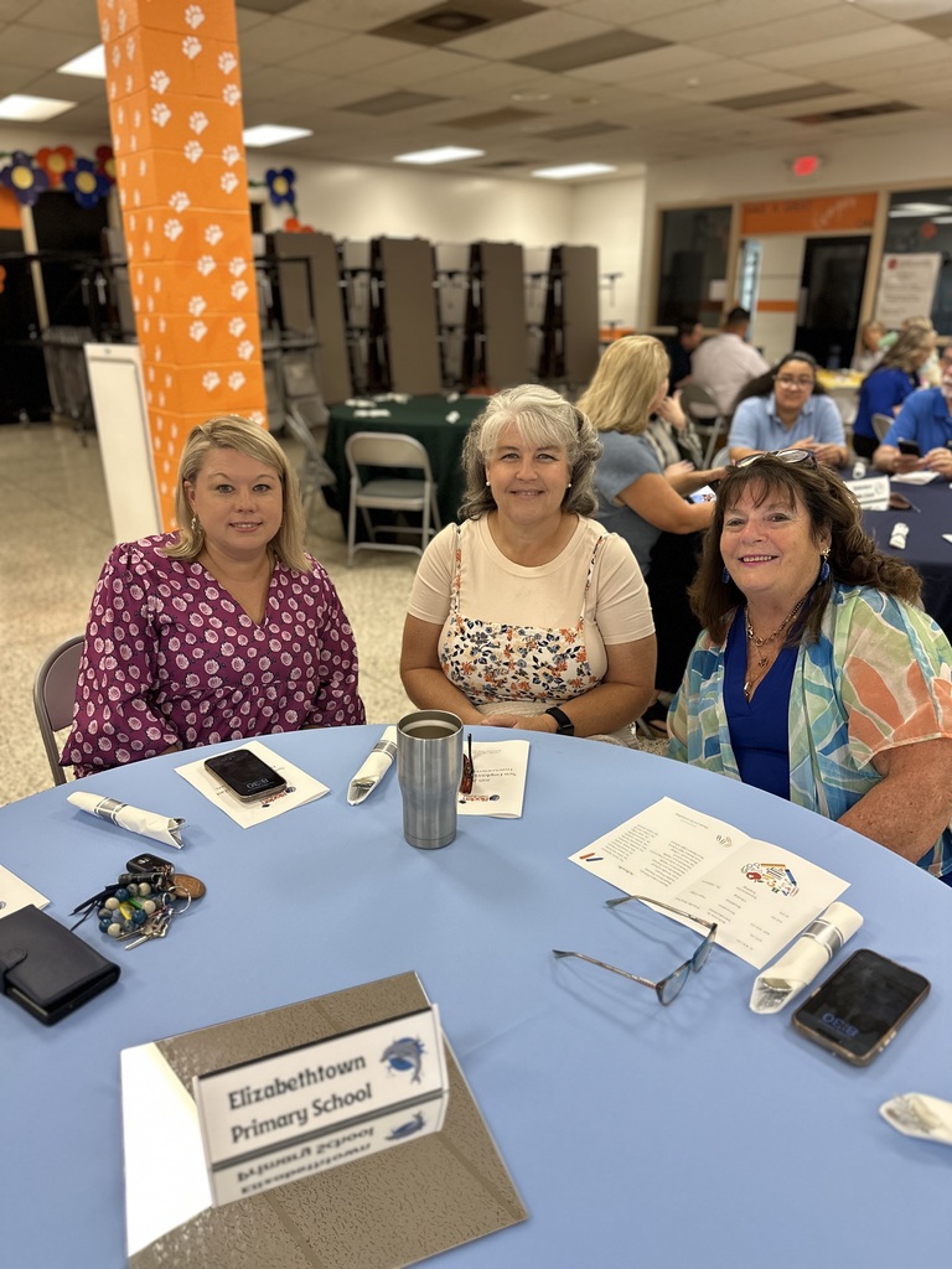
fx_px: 880
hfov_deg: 56.8
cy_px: 634
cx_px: 476
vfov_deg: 71.6
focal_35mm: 24
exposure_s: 1/60
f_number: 1.78
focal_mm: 6.86
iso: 200
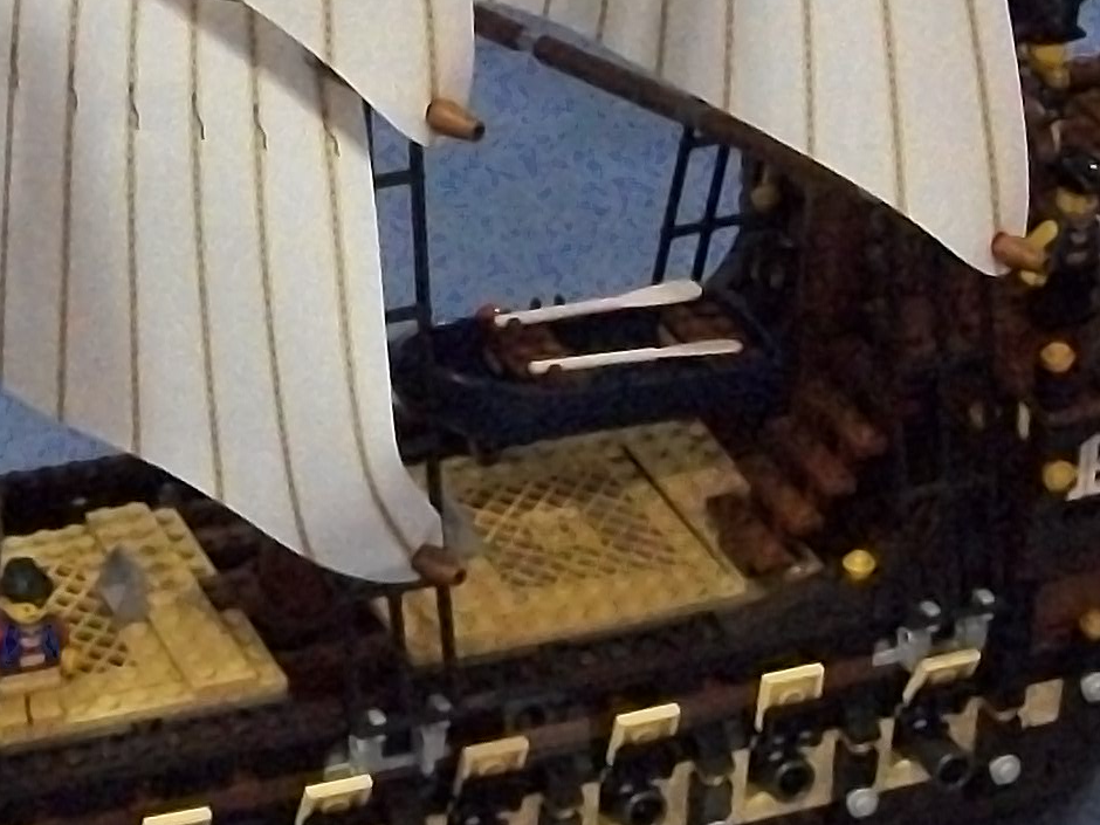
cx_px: 33
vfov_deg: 11.7
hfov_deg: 15.5
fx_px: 3972
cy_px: -34
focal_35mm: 125
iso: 640
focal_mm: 6
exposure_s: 1/60
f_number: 2.7
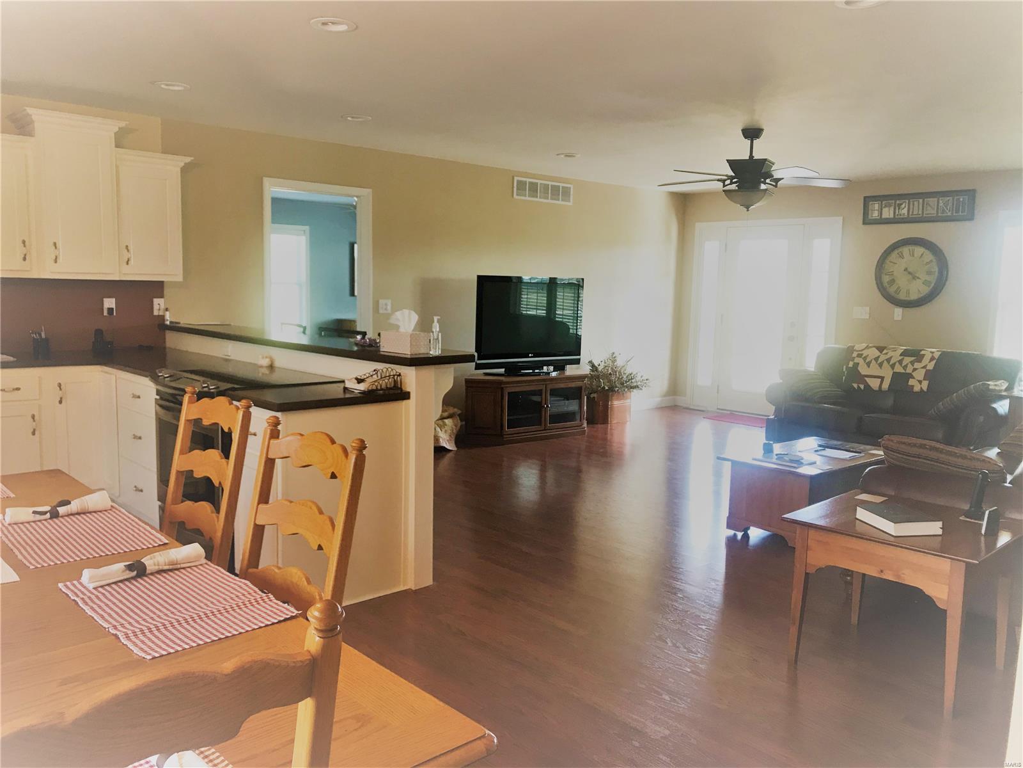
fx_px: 827
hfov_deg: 63.4
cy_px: 384
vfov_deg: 49.7
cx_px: 512
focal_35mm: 28
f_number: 1.8
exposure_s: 1/24
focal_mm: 3.99
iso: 40
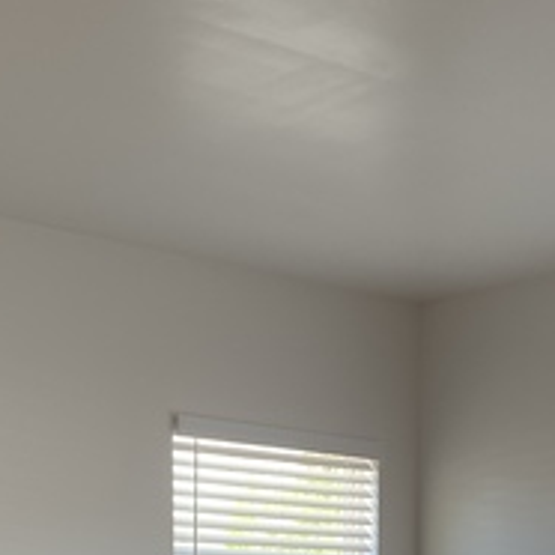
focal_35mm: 79
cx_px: 248
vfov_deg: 20.3
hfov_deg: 21.9
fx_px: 1433
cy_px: 692
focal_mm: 4.25
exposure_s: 1/120
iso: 80
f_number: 1.8
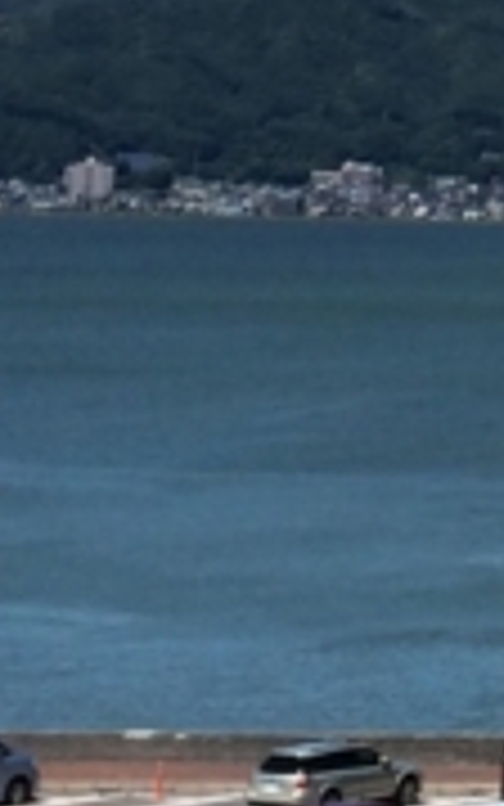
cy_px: -486
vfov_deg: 11.3
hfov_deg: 7.1
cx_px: 1179
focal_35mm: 176
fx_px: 3865
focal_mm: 4.15
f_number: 2.2
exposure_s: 1/2933
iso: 32
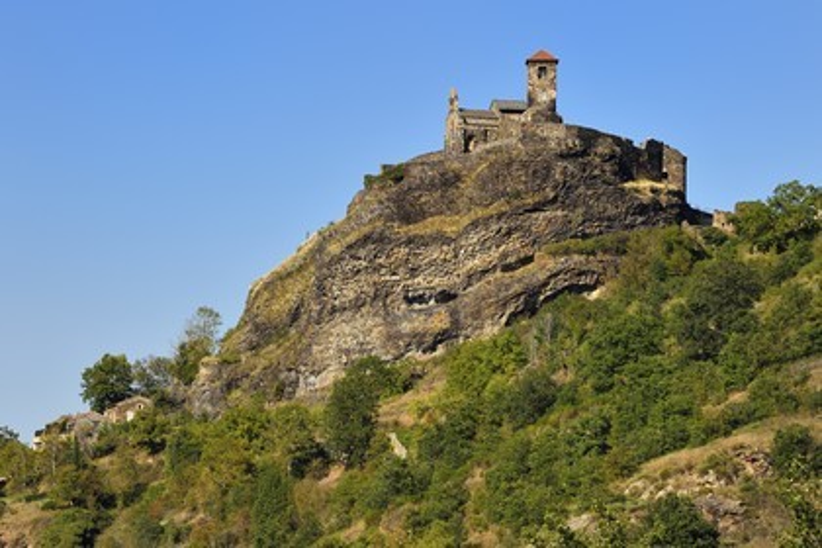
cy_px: 274
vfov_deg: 8.3
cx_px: 411
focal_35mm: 165
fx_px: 3767
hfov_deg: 12.5
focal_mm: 165
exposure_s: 1/250
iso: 200
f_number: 13
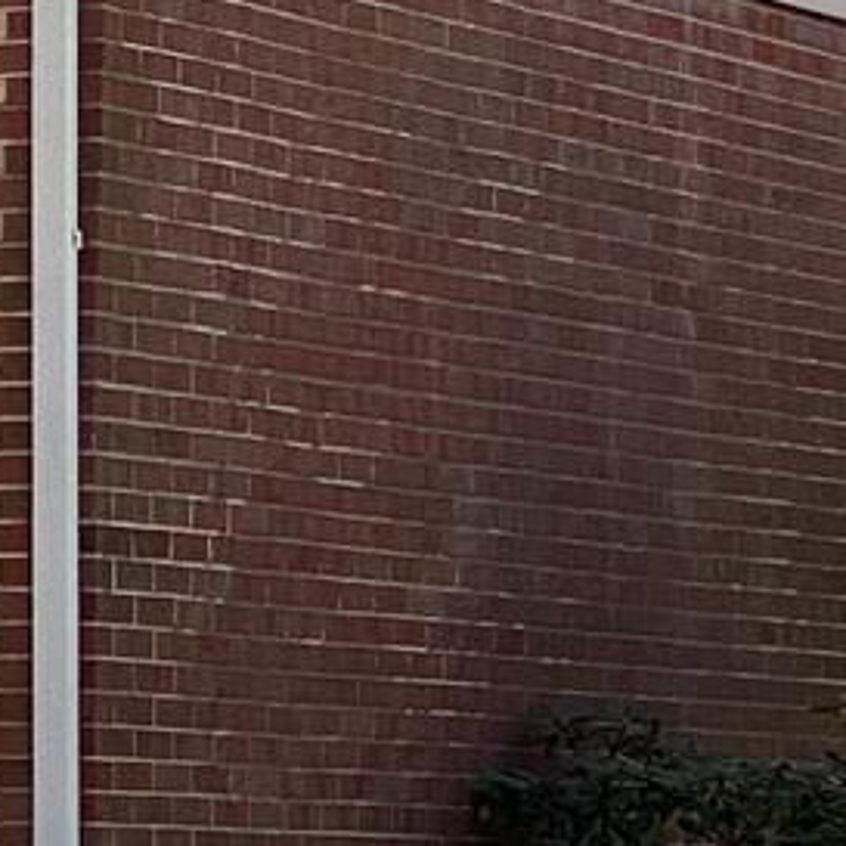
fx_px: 9539
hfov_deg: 4.7
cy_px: 409
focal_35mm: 345
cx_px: -2228
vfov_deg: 5.1
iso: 20
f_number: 2
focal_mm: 6
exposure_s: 1/571
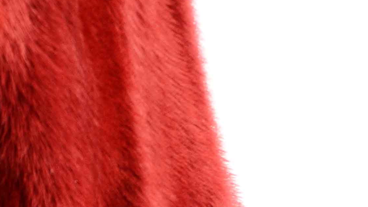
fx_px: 7049
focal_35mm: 722
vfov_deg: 1.7
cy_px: 640
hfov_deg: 3.0
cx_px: -65
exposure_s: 1/60
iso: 160
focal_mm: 105
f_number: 6.3
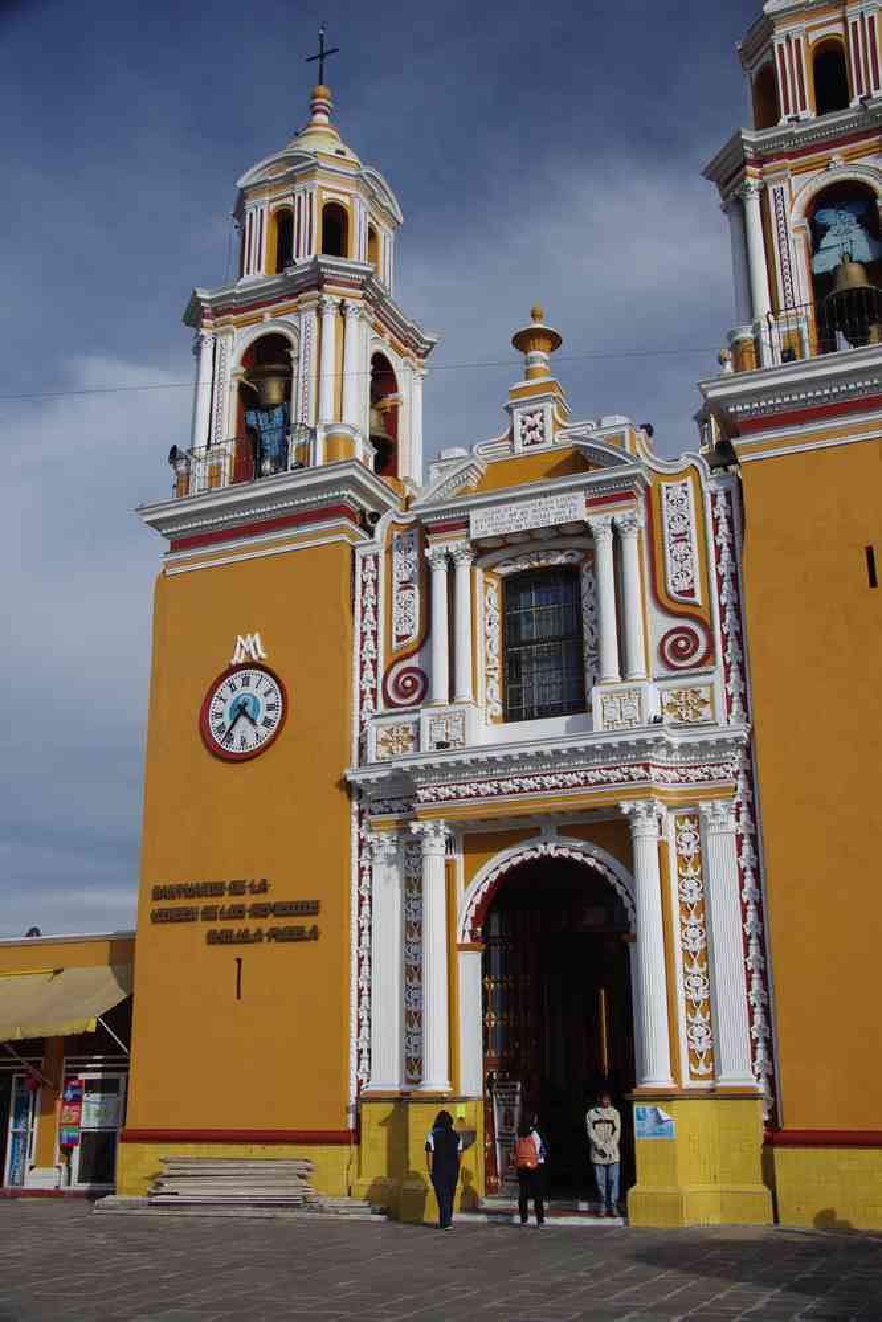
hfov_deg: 35.5
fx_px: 1378
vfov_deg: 51.3
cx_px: 441
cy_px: 661
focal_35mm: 38
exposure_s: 1/125
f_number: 11
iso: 200
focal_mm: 25
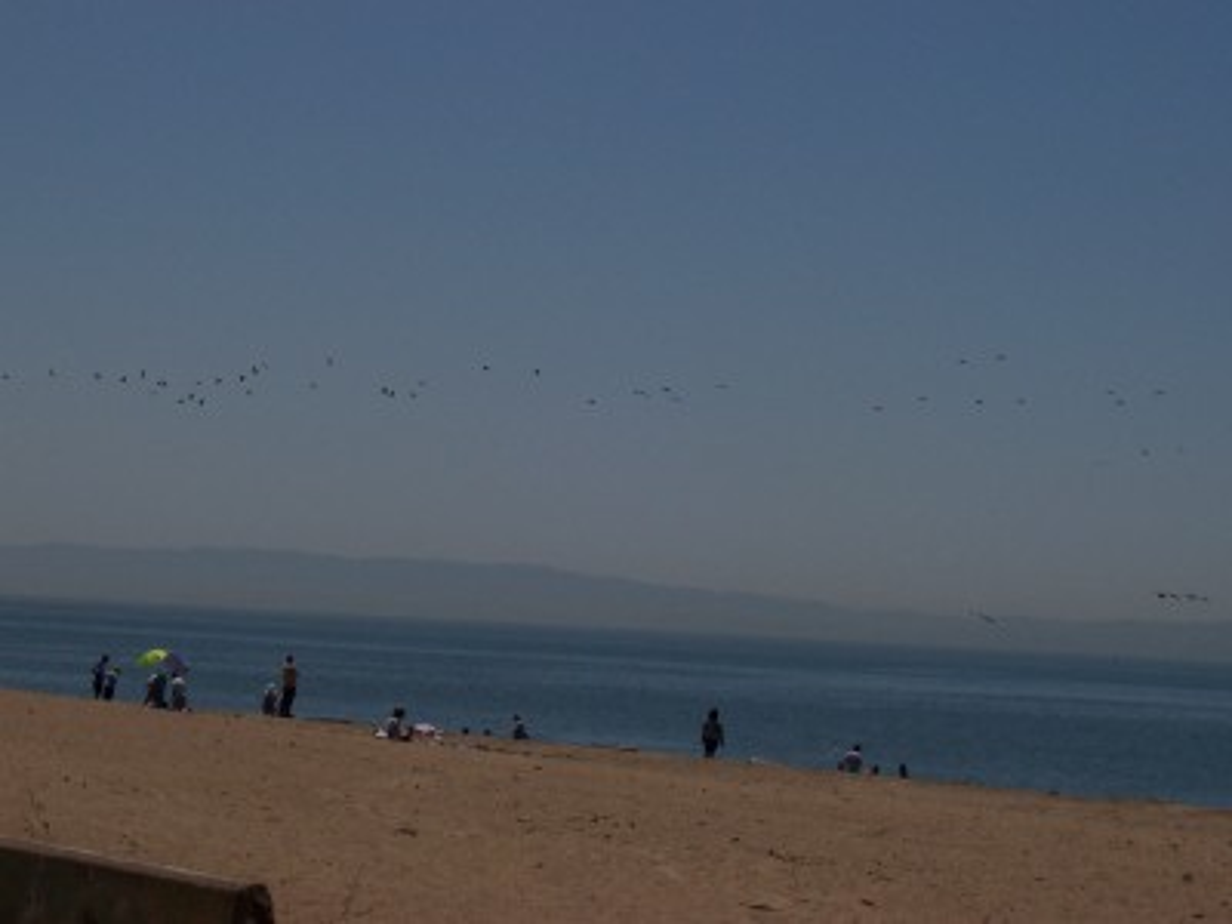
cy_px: 462
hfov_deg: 17.7
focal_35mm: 111
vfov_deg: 13.3
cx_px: 616
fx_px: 3951
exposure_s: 1/750
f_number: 9.5
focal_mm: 16.8
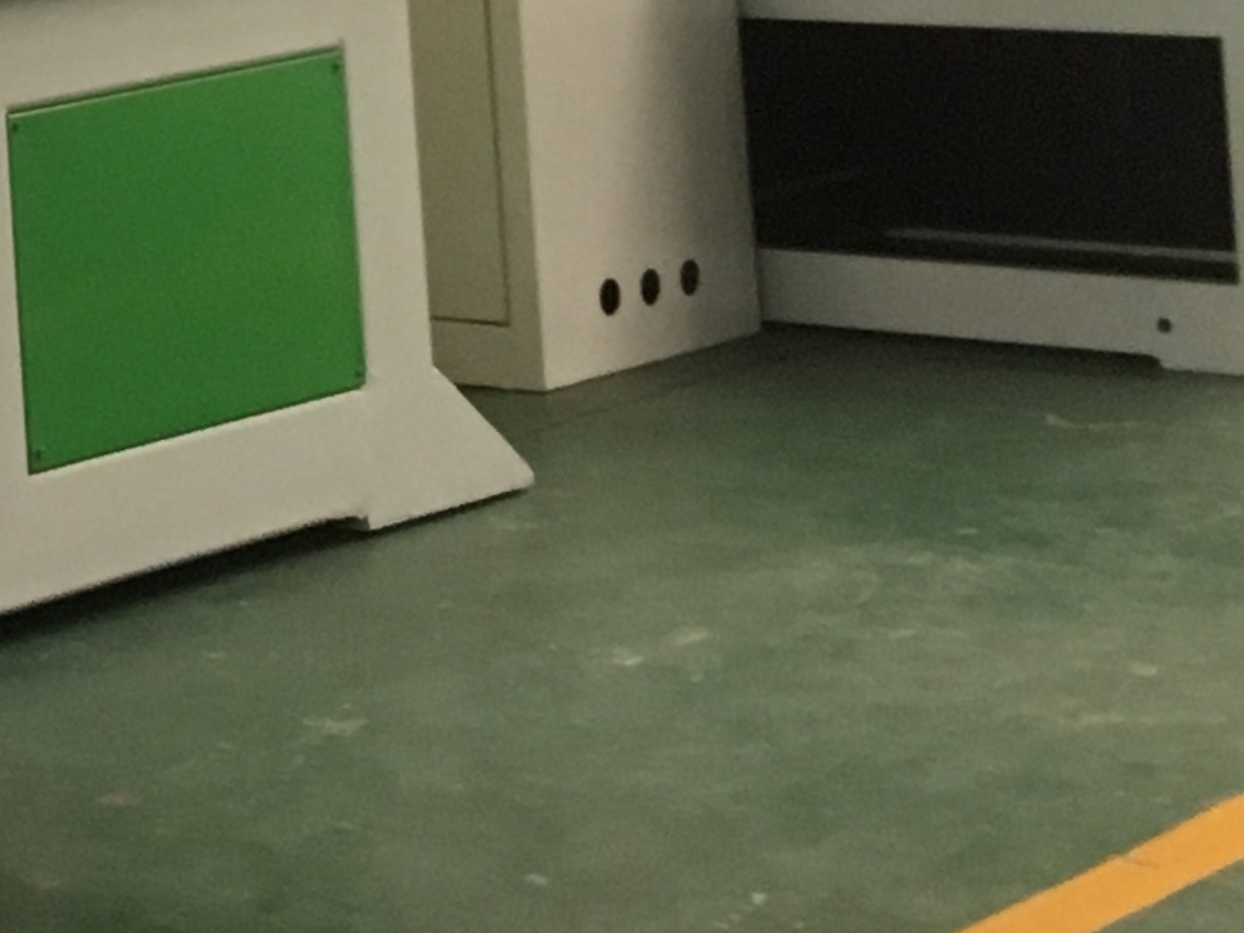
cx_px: -1098
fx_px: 5175
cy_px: -545
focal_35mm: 144
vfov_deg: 9.9
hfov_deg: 12.4
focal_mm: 4.15
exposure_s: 1/33
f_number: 2.2
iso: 160
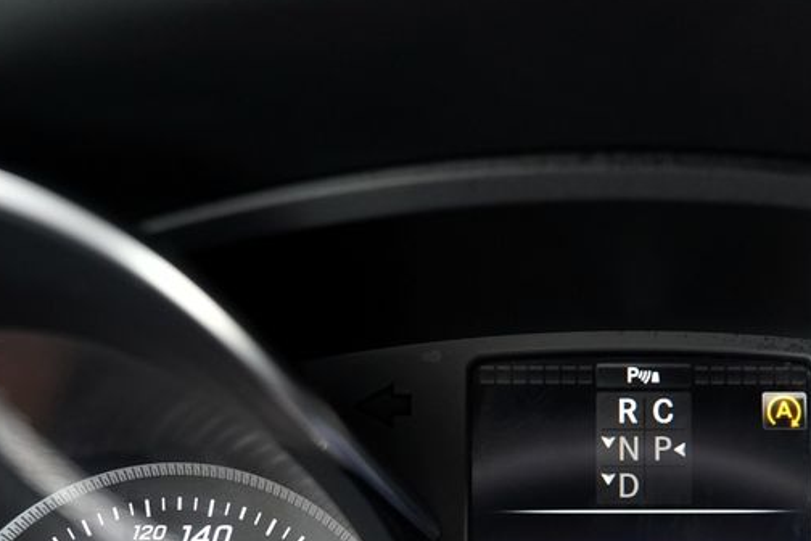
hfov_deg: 31.8
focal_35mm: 61
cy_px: 514
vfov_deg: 21.6
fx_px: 1374
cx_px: 674
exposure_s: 1/160
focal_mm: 30
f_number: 4
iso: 2500
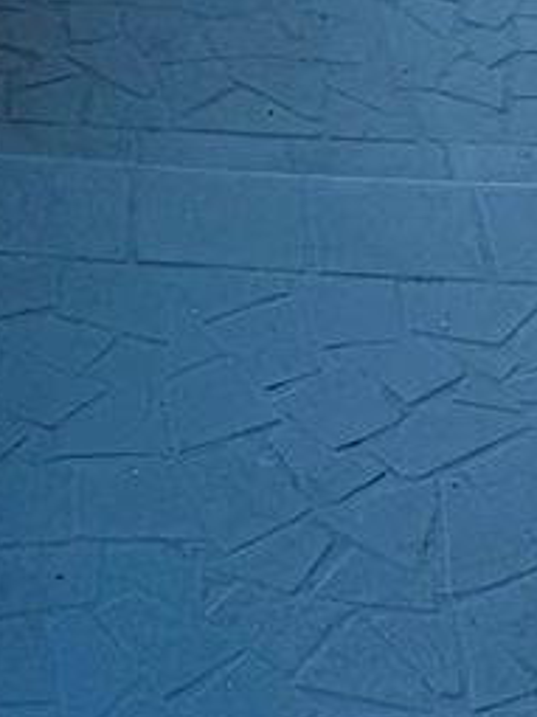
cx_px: -59
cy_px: -770
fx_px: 2339
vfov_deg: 14.2
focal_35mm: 113
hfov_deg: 12.8
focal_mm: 6.76
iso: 100
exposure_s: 1/410
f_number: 1.78
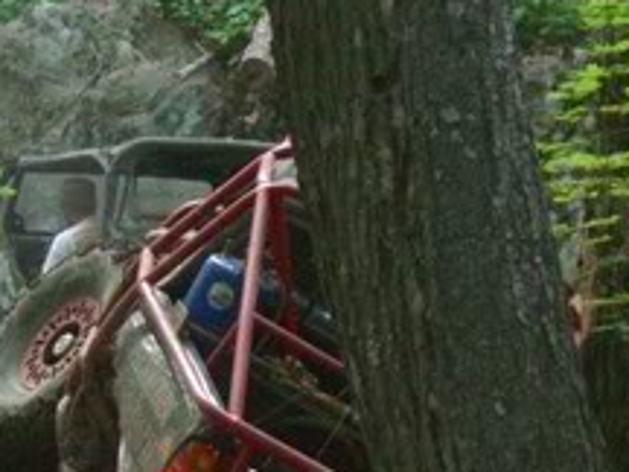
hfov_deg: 5.9
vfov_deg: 4.4
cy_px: 629
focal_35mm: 337
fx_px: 6124
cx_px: 204
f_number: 5.4
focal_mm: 23.7
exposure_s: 1/60
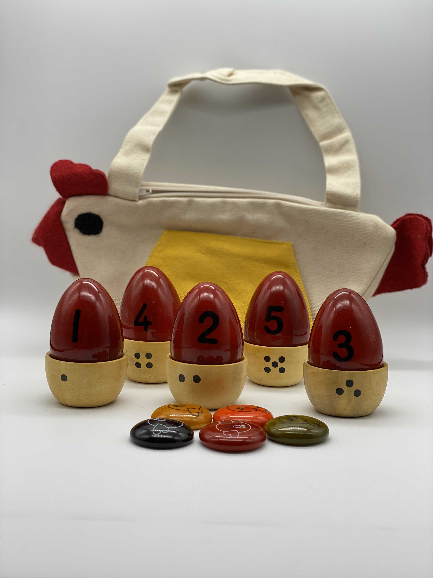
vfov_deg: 36.8
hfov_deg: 28.0
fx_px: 867
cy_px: 289
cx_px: 216
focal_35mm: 52
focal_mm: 6
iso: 20
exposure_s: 1/196
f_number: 2
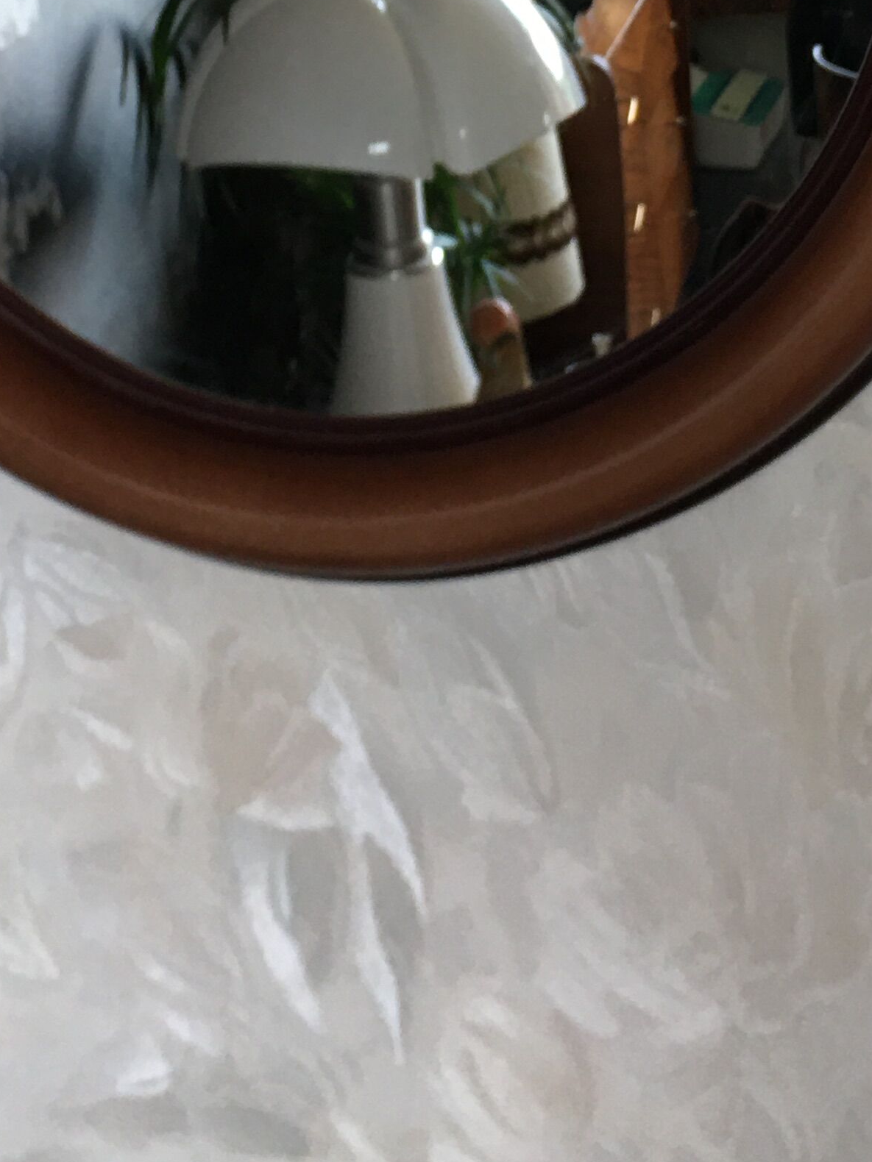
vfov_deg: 24.7
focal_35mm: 74
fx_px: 2485
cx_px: 302
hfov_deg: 19.8
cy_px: -82
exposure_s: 1/33
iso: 32
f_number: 2.2
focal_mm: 4.15
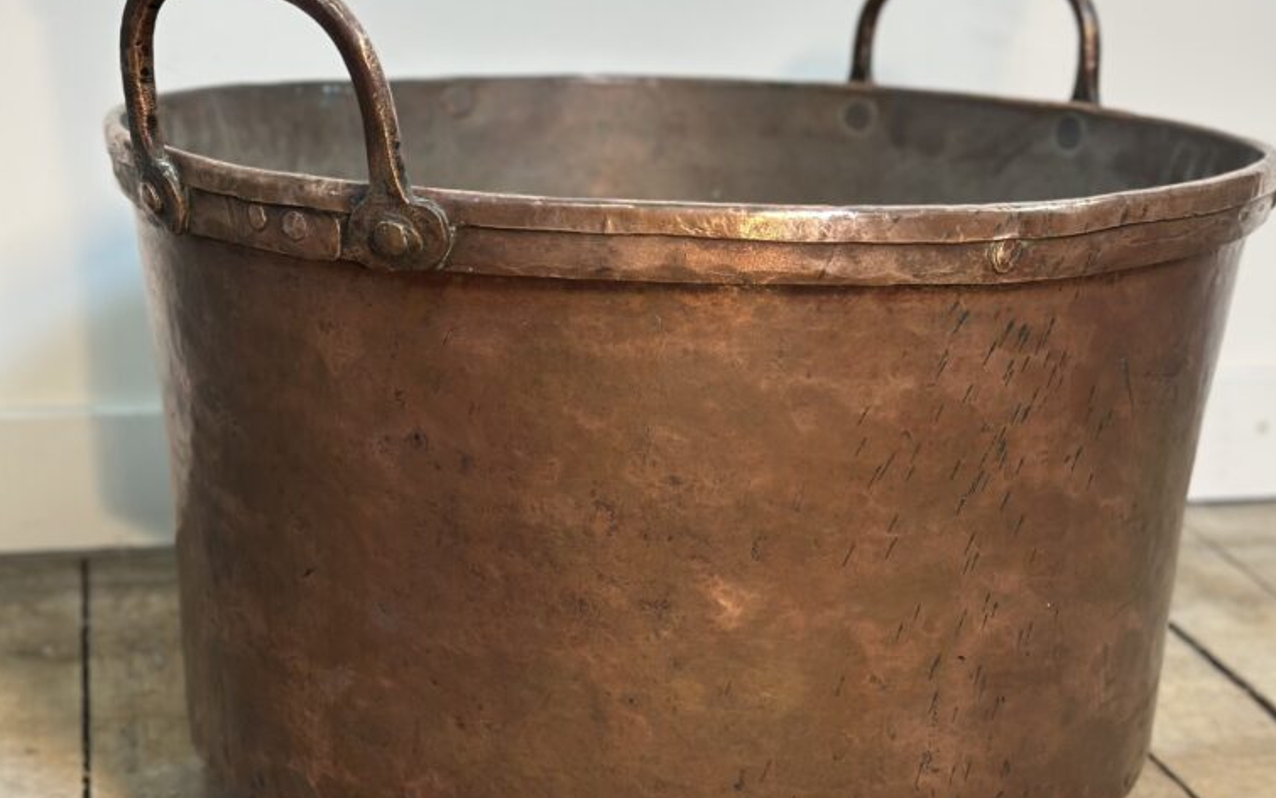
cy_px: 331
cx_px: 642
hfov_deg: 29.8
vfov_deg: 18.9
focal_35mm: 69
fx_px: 2400
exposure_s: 1/100
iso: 100
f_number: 1.78
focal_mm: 6.86
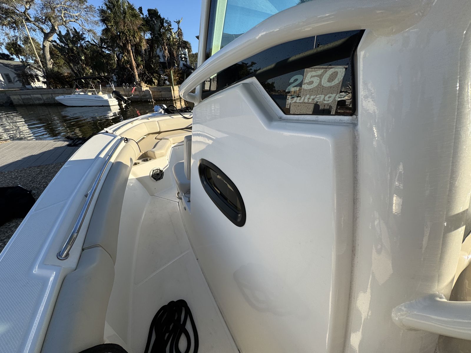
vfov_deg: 85.7
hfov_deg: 102.1
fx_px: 190
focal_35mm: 14
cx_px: 236
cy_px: 176
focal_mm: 2.22
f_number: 2.2
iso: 50
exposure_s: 1/1506
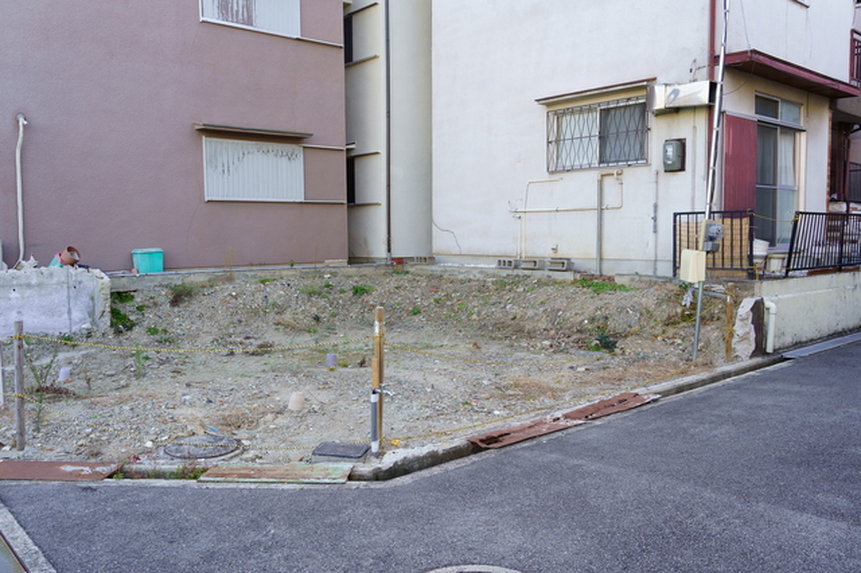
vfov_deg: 43.6
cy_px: 286
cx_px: 430
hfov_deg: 62.0
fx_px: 717
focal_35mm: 30
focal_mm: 30
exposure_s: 1/30
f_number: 8
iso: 100
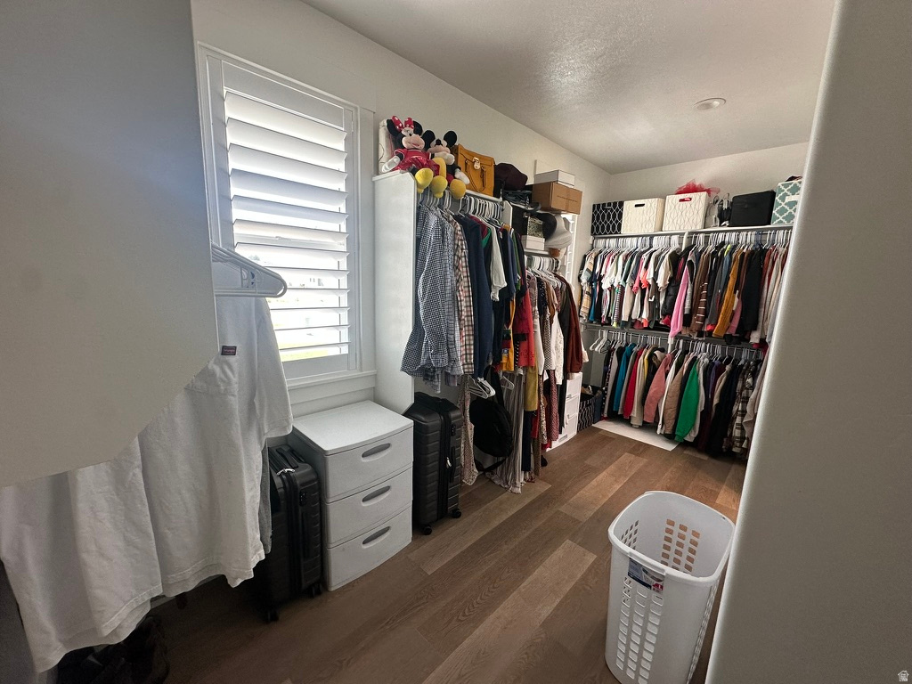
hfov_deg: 102.1
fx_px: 369
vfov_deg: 85.7
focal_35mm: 14
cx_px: 456
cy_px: 342
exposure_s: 1/120
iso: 160
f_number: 2.2
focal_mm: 2.22
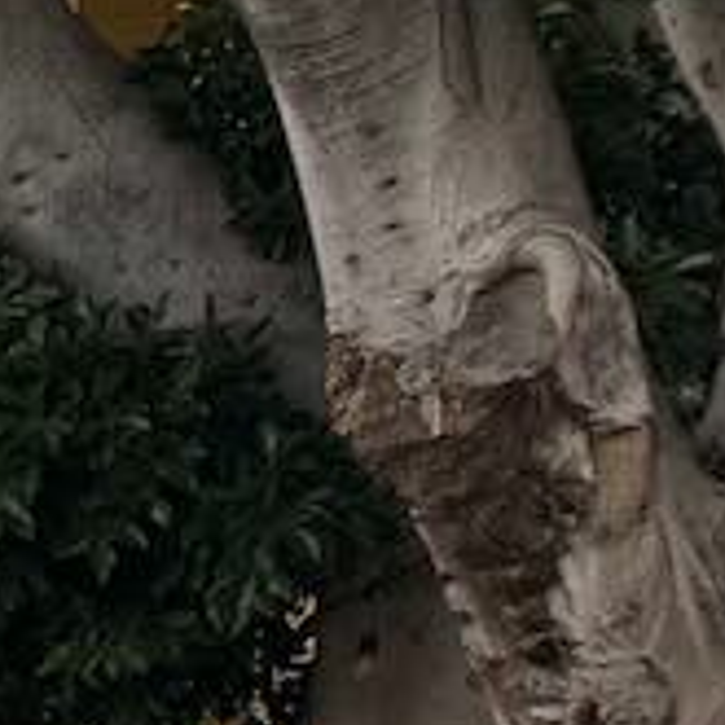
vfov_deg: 8.7
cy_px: 1663
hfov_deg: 6.8
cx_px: -2373
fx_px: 4360
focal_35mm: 184
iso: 100
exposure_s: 1/350
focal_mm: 6.76
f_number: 1.78
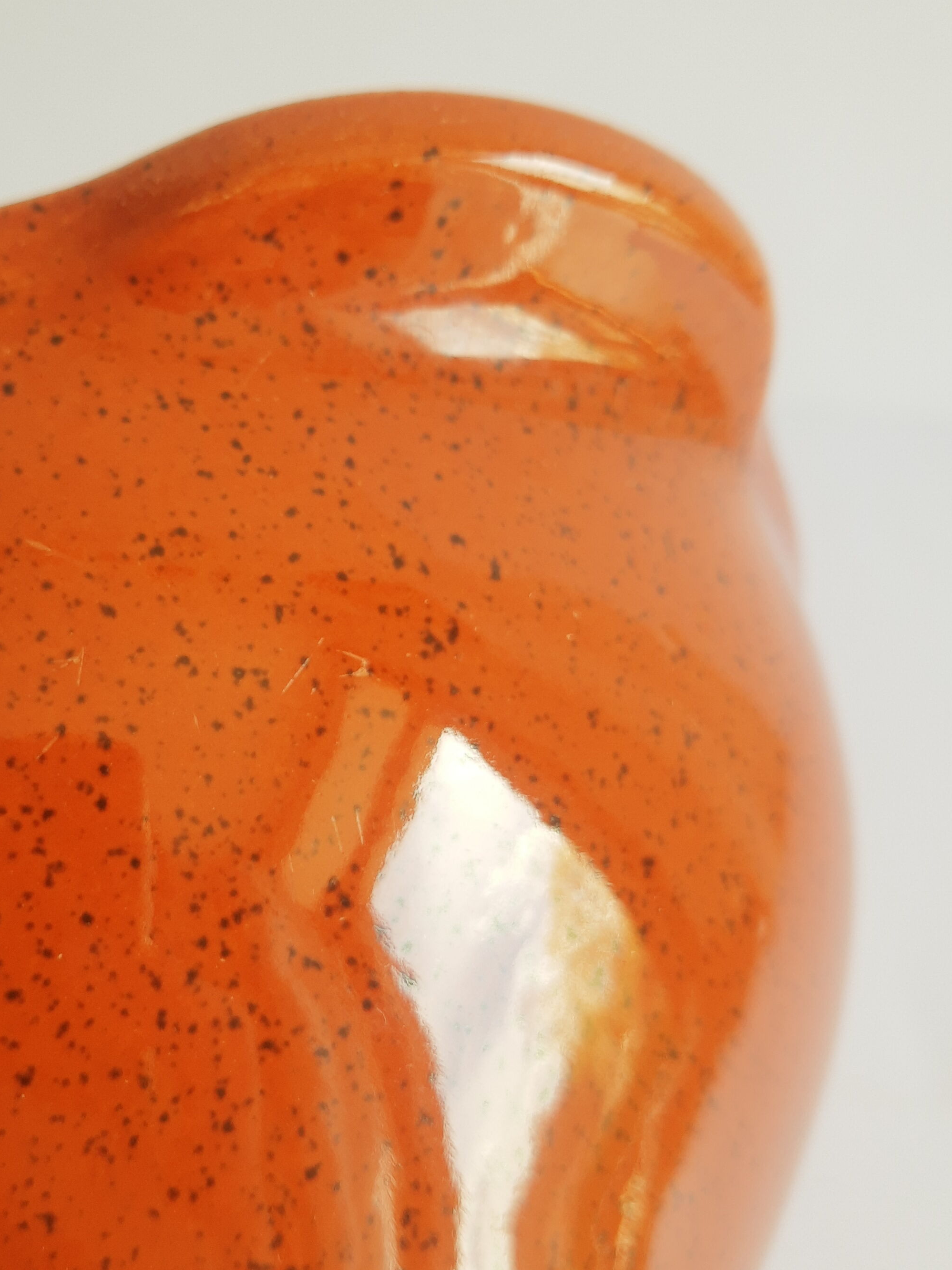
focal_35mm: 40
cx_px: 254
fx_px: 1467
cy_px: 601
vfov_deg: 46.8
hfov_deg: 35.3
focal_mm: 3.95
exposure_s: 1/100
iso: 43
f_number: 1.8
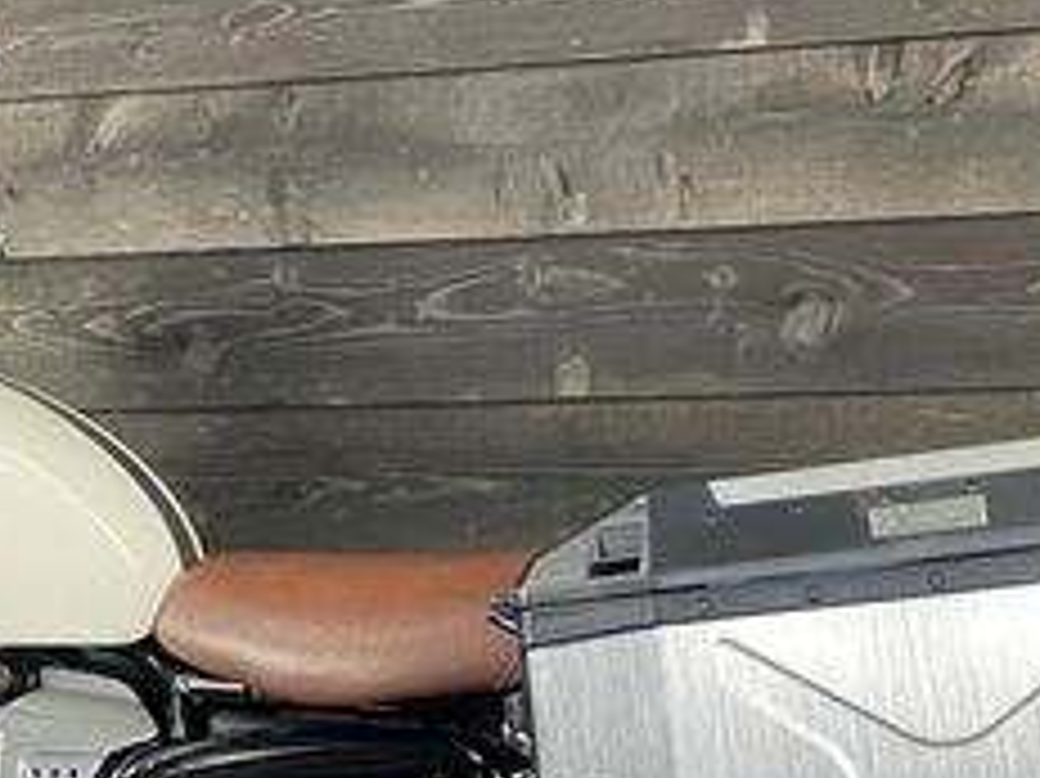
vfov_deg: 19.9
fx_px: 2162
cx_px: 234
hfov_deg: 26.6
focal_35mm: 72
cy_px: 765
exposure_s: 1/50
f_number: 1.6
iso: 250
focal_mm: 4.2
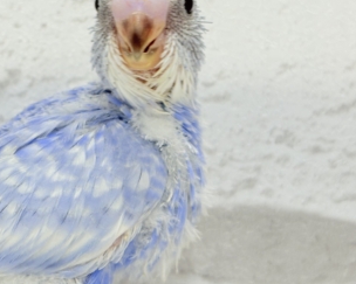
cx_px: 63
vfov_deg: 14.4
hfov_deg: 17.8
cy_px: 125
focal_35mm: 107
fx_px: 1127
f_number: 1.6
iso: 40
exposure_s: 1/50
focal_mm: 5.96
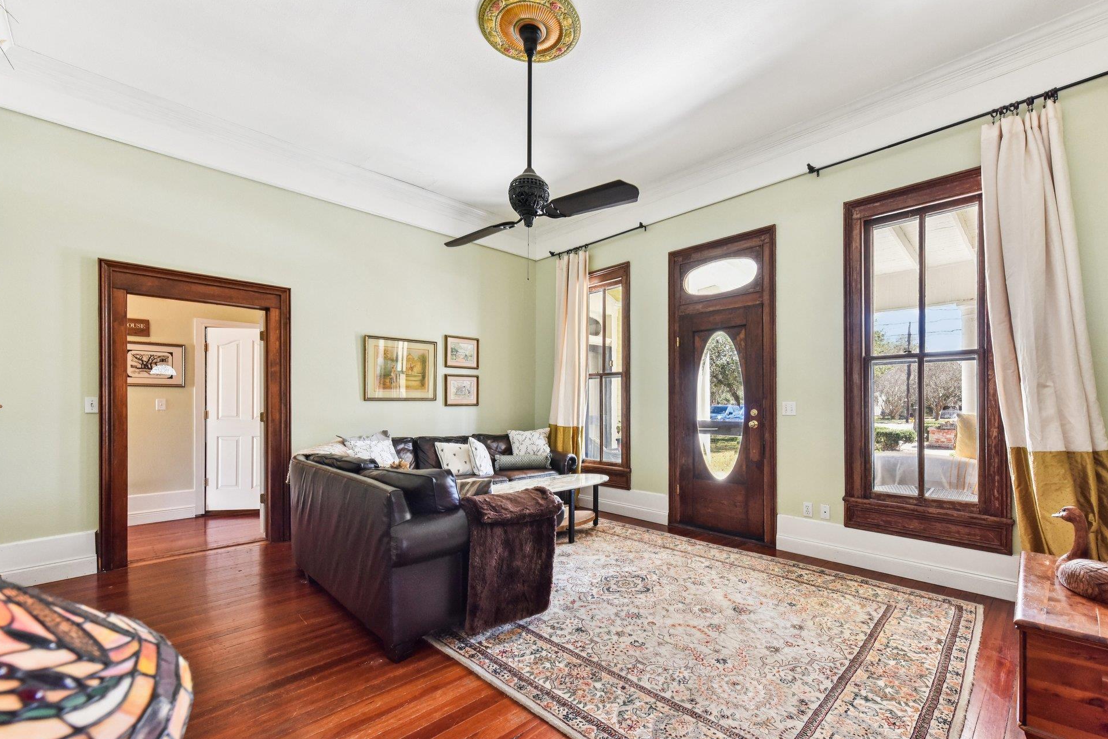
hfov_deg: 100.4
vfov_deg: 77.2
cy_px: 391
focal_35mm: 15
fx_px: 462
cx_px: 569
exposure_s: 1/15
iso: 720
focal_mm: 14
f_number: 8
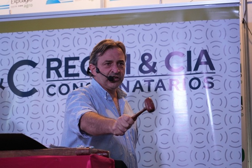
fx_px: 735
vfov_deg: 13.0
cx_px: 126
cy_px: 84
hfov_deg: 19.5
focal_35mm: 105
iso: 4000
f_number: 4
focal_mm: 105
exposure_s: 1/200
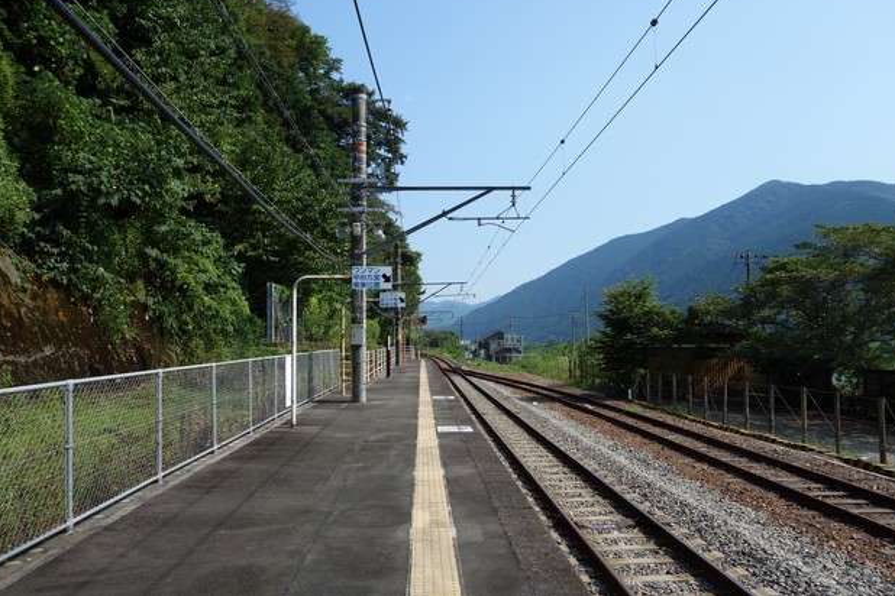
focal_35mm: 29
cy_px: 289
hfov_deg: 63.7
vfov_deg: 45.0
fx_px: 721
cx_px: 452
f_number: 5.6
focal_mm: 10.4
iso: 125
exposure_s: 1/400
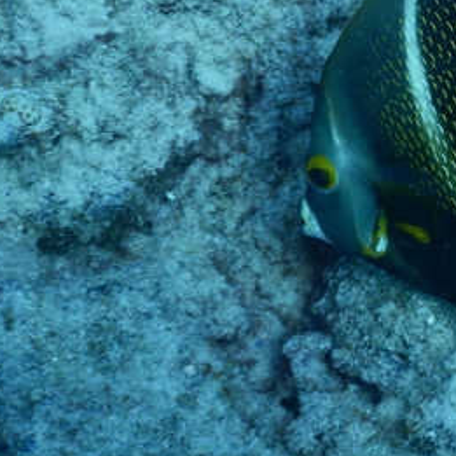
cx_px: 559
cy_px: 95
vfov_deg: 13.1
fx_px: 1982
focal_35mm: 133
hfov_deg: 12.8
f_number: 4.4
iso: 125
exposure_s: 1/250
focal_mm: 10.1
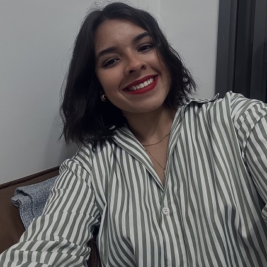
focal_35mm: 29
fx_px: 253
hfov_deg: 55.6
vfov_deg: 54.1
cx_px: 130
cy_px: 81
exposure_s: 1/60
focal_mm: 2.69
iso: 160
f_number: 1.9
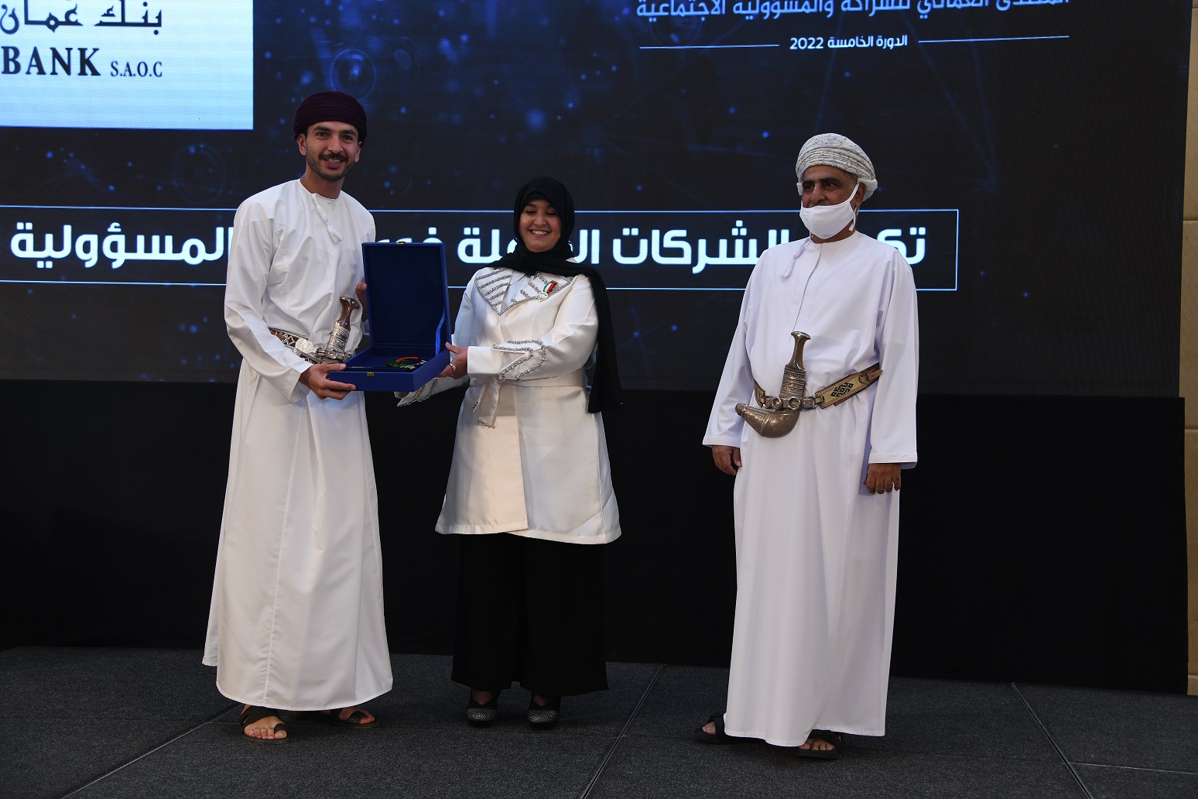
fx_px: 1597
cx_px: 599
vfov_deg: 28.1
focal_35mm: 48
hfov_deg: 41.1
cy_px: 400
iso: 800
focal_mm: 48
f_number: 4.5
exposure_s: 1/100
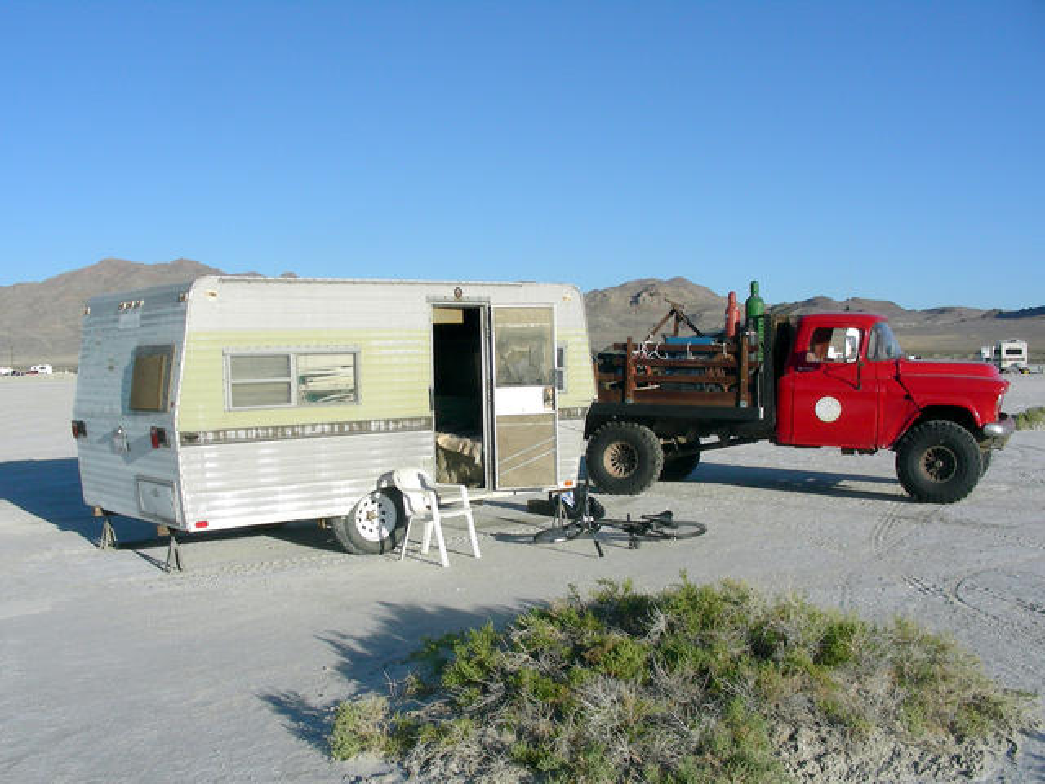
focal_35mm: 38
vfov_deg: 37.7
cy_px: 392
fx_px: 1147
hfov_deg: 49.0
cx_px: 522
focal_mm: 6.3
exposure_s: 1/543
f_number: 5.6
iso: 50
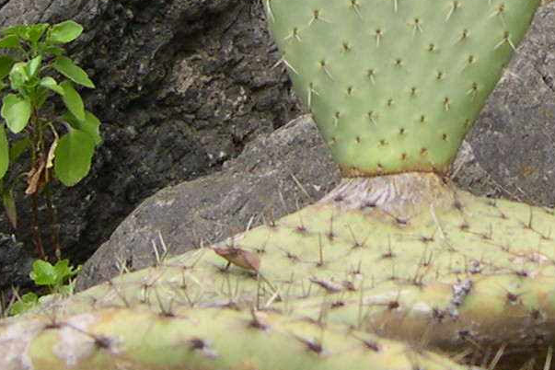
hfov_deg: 13.4
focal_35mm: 149
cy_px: -290
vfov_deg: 8.8
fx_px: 2297
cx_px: 656
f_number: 2.8
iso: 100
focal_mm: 8
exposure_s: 1/204
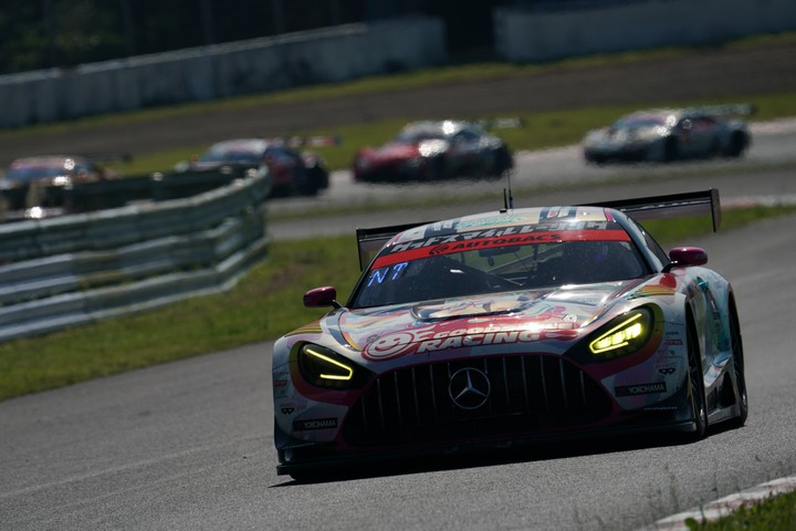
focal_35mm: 600
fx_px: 13266
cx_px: 398
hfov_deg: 3.4
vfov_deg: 2.3
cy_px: 266
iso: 200
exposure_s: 1/1600
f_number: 9
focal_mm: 600
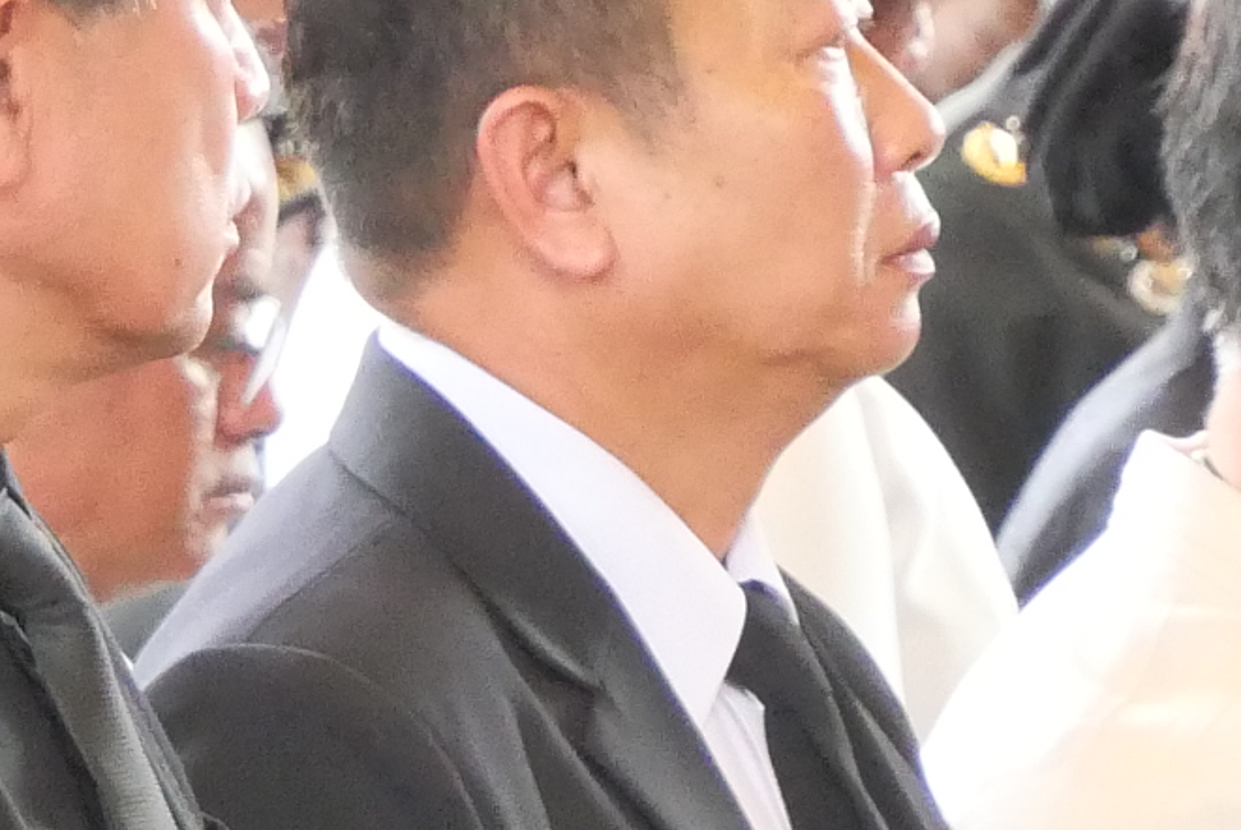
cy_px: 1405
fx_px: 24013
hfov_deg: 3.0
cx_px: 467
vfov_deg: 2.0
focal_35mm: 696
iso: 3200
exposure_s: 1/160
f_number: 5.6
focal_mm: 60
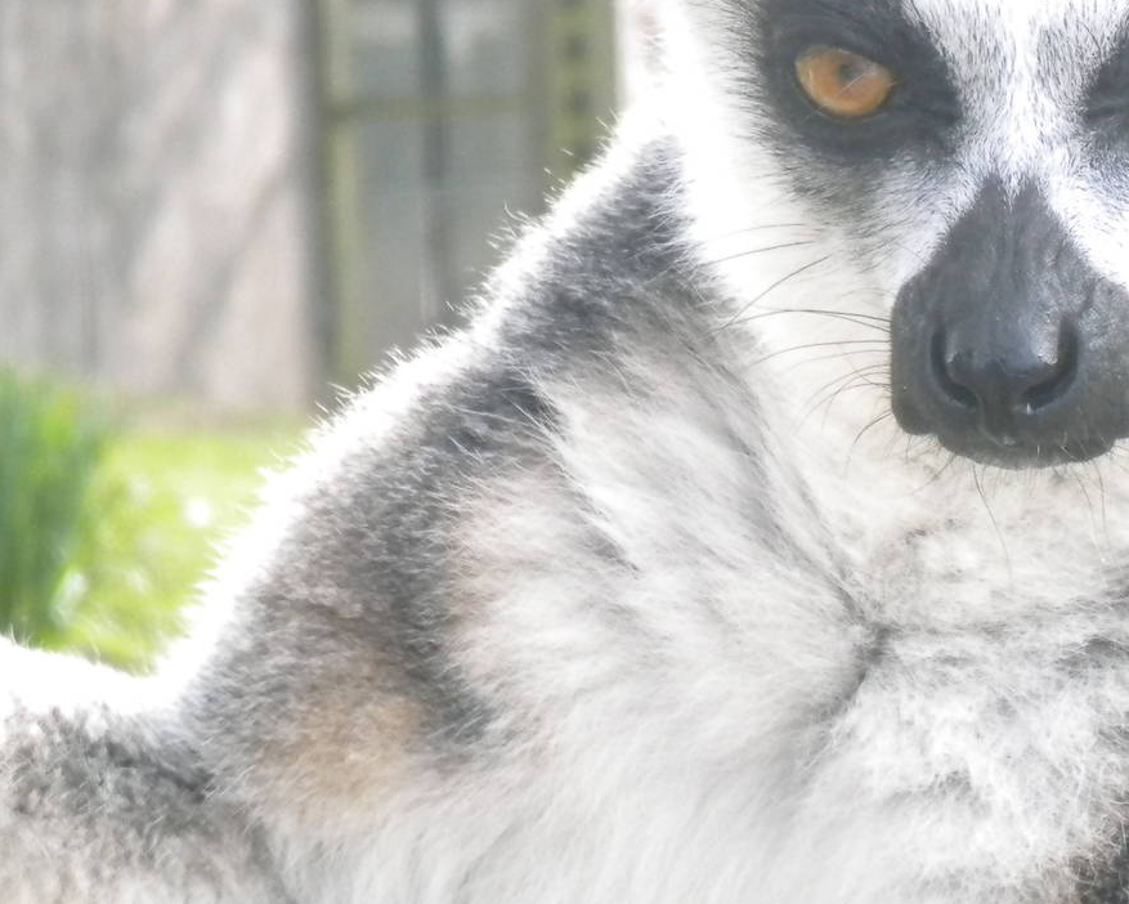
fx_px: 6250
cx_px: 945
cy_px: 147
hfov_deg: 10.3
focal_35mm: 187
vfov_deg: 8.3
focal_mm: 18.9
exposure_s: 1/263
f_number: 5.9
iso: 400
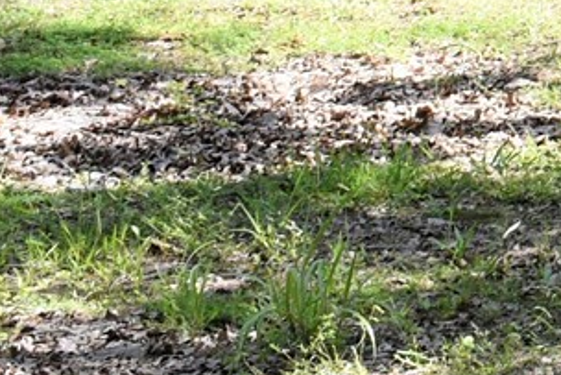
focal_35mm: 261
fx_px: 4069
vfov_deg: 5.1
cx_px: 1515
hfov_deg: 7.2
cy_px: -596
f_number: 8
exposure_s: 1/250
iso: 400
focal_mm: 26
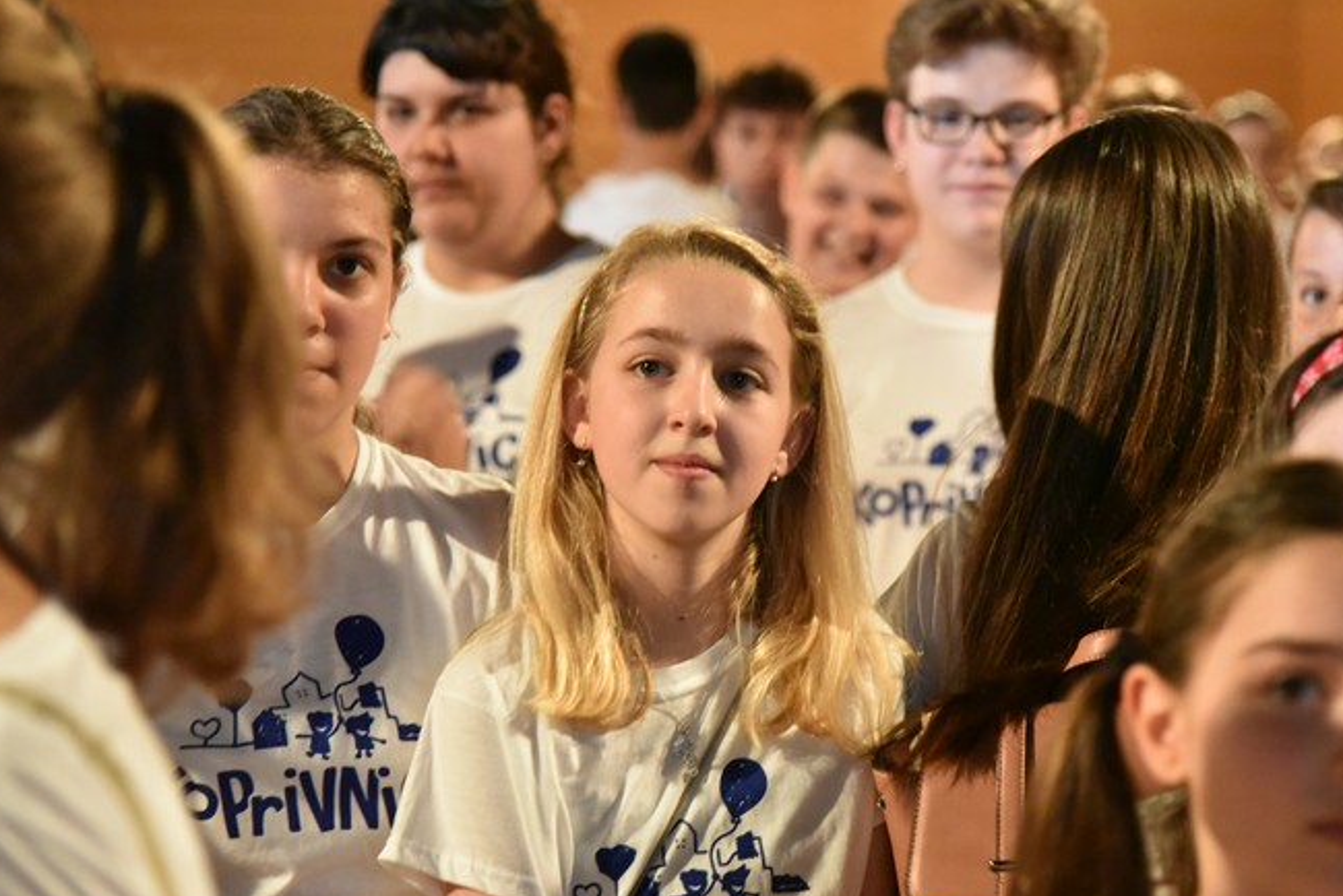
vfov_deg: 11.8
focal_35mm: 116
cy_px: 428
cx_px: 750
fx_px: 4329
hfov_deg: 17.6
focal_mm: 92
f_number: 4
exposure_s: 1/100
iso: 10000
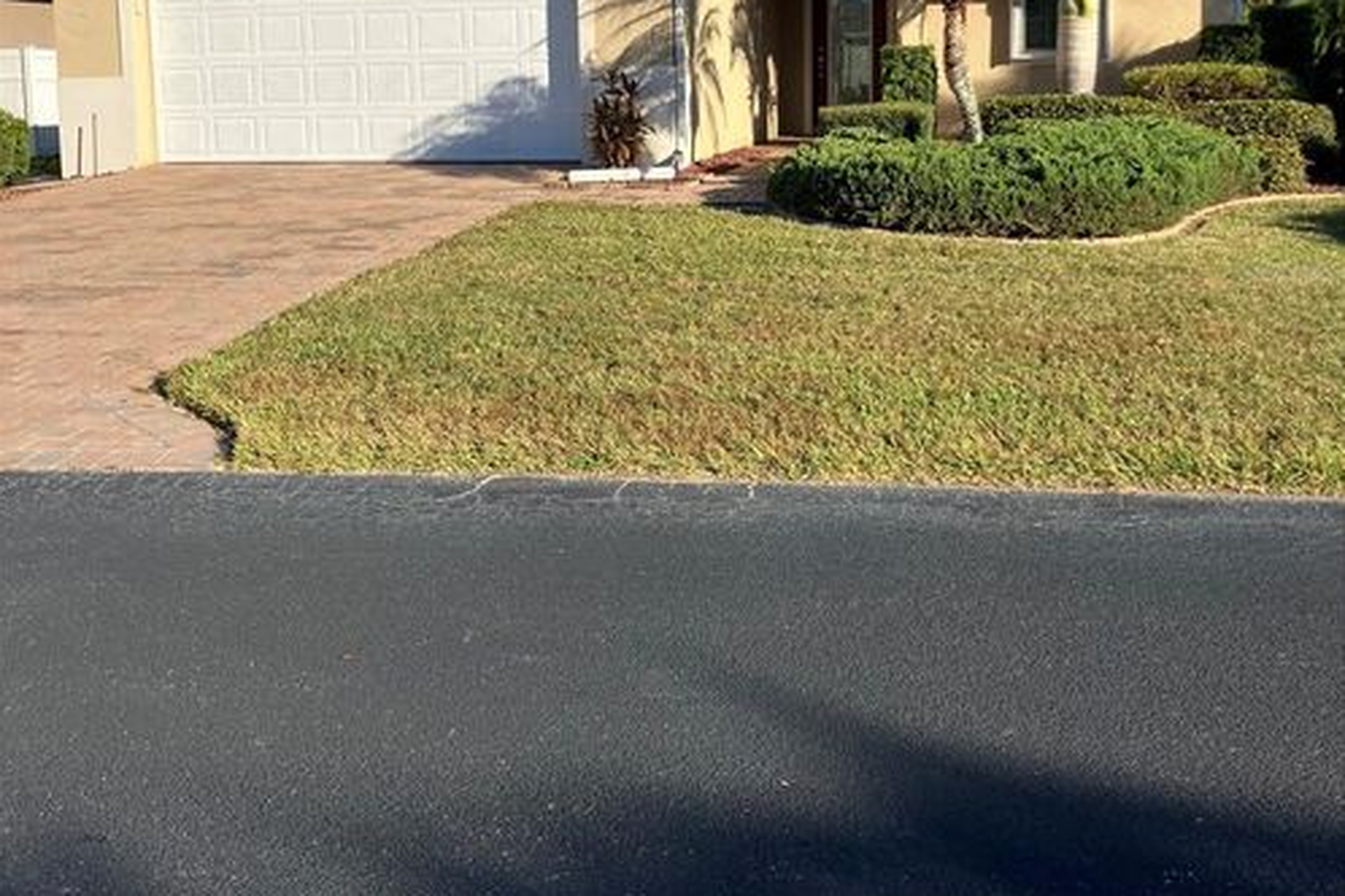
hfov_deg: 49.6
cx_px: 672
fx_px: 1457
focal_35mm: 39
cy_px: 271
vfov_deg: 33.8
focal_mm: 3.99
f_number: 1.8
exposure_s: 1/1736
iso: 32
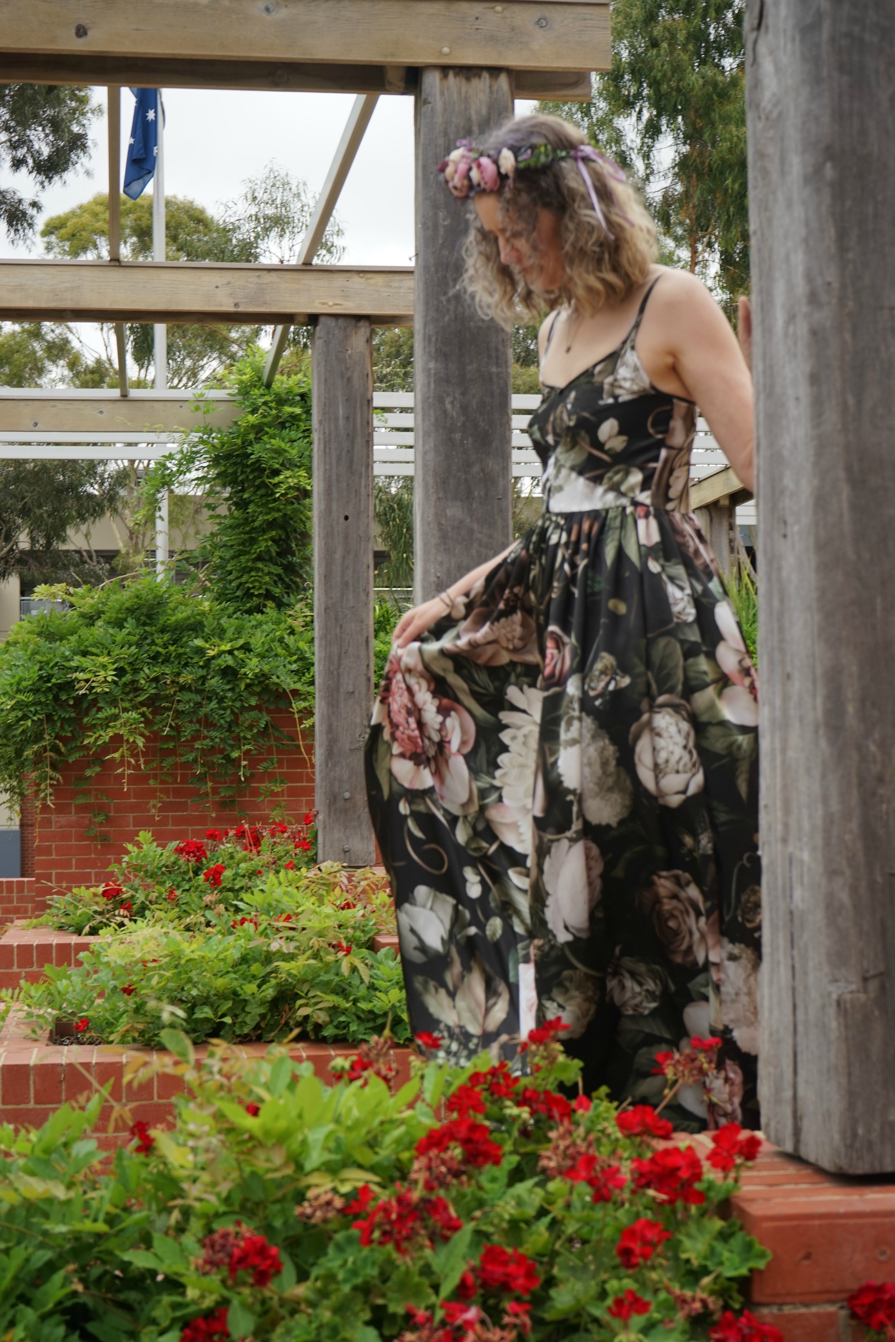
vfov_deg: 35.1
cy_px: 671
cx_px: 448
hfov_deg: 23.8
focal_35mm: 57
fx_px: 2125
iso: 100
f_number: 7.1
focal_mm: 57
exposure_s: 1/100
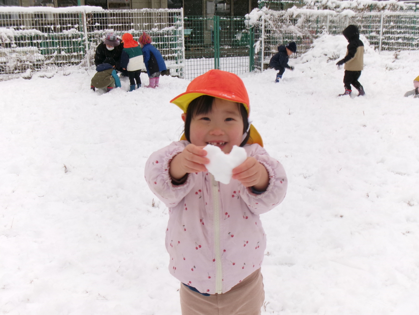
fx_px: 520
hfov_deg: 43.9
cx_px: 210
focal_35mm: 43
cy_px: 158
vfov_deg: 33.6
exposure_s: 1/70
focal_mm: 7.8
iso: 100
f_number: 12.5
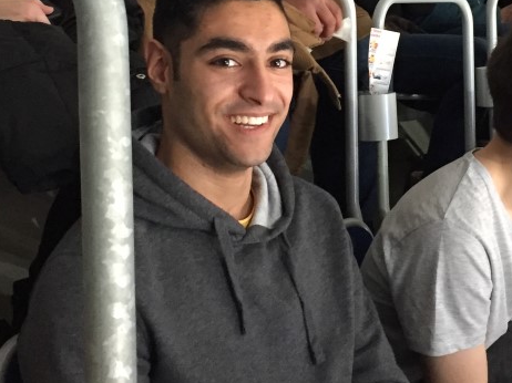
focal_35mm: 67
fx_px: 990
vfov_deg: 21.3
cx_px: 356
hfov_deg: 28.7
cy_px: 25
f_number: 2.2
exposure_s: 1/17
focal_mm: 4.15
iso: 250
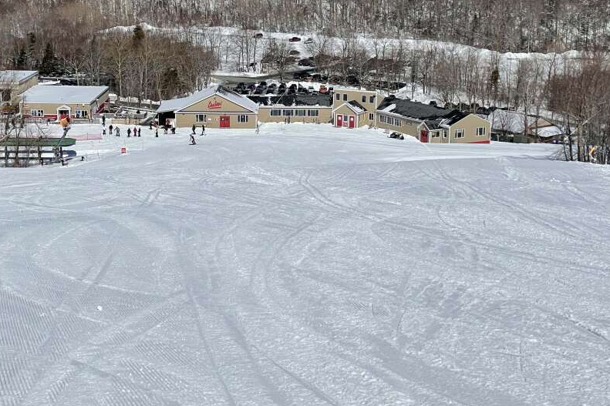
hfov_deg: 28.8
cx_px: 236
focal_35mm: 70
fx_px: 1186
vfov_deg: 19.4
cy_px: 168
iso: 25
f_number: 2
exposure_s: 1/6849
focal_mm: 6
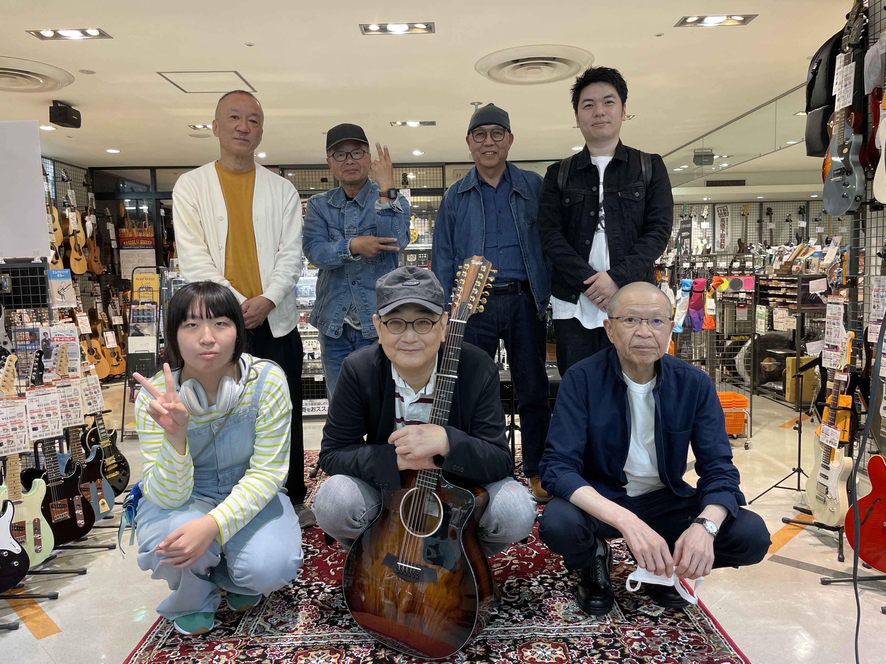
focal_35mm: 26
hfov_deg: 67.3
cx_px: 443
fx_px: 665
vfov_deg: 53.1
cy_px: 332
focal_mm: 4.2
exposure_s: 1/50
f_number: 1.6
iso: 80
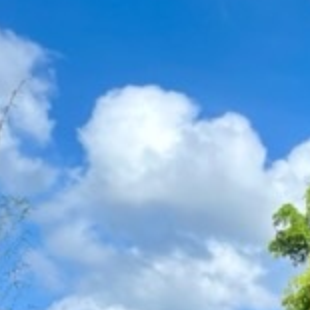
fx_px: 963
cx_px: 432
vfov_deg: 16.8
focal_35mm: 95
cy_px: 448
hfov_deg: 16.9
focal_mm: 5.7
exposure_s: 1/1344
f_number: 1.5
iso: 50
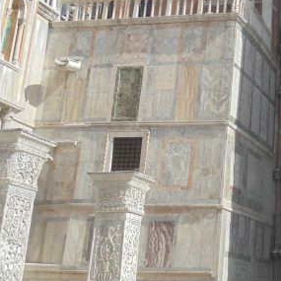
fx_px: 744
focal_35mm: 81
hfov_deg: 19.7
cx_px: 362
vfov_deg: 20.8
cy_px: 7
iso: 100
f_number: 4
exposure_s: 1/800
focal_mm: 6.1
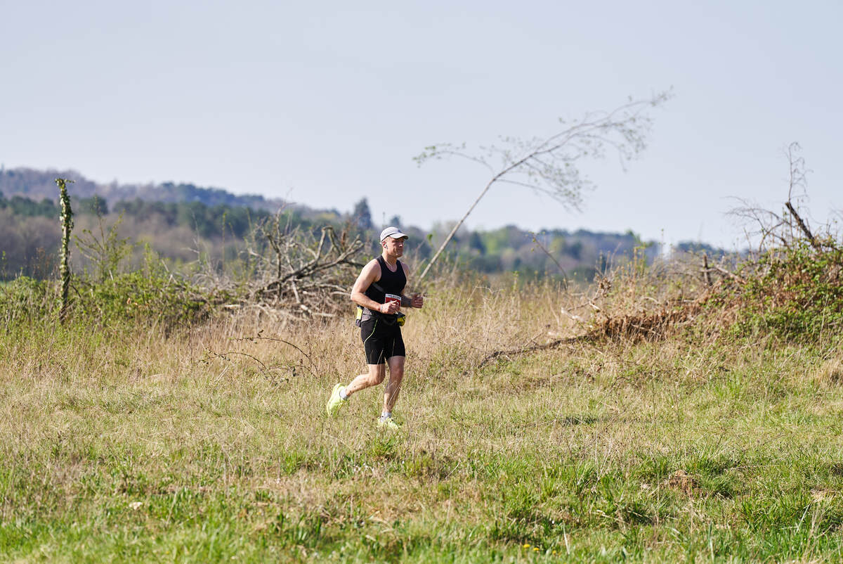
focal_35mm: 200
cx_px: 422
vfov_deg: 6.9
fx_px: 4687
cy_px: 282
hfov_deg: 10.3
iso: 250
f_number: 4
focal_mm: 200
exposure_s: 1/2000
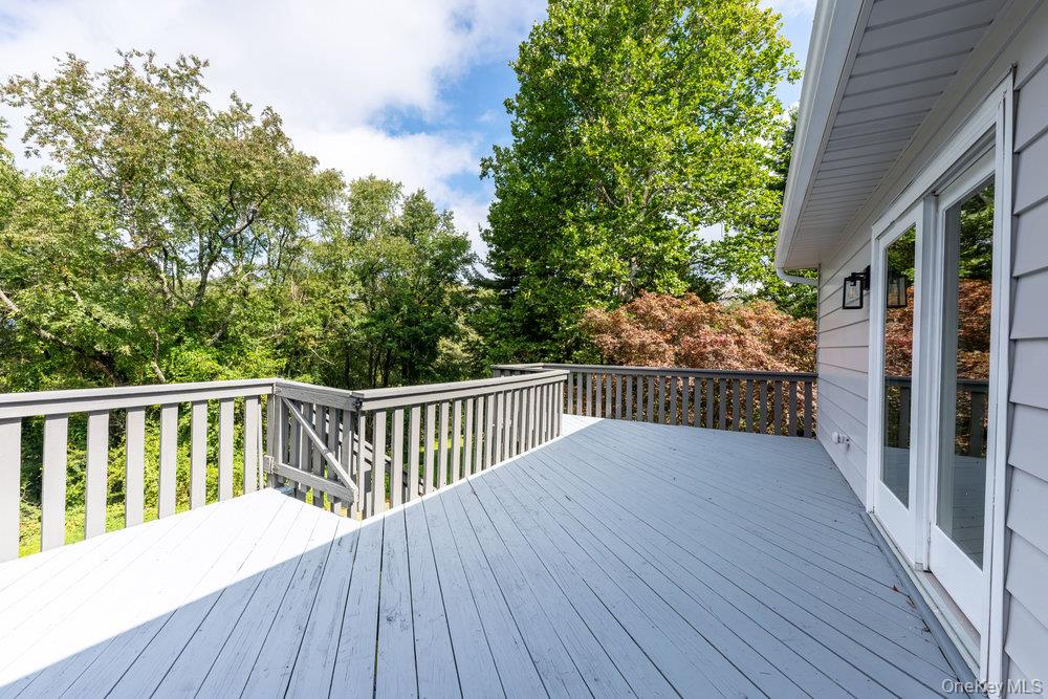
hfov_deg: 104.2
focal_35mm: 14
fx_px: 408
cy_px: 350
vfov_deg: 81.2
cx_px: 524
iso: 800
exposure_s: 1/6400
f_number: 8
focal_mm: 14
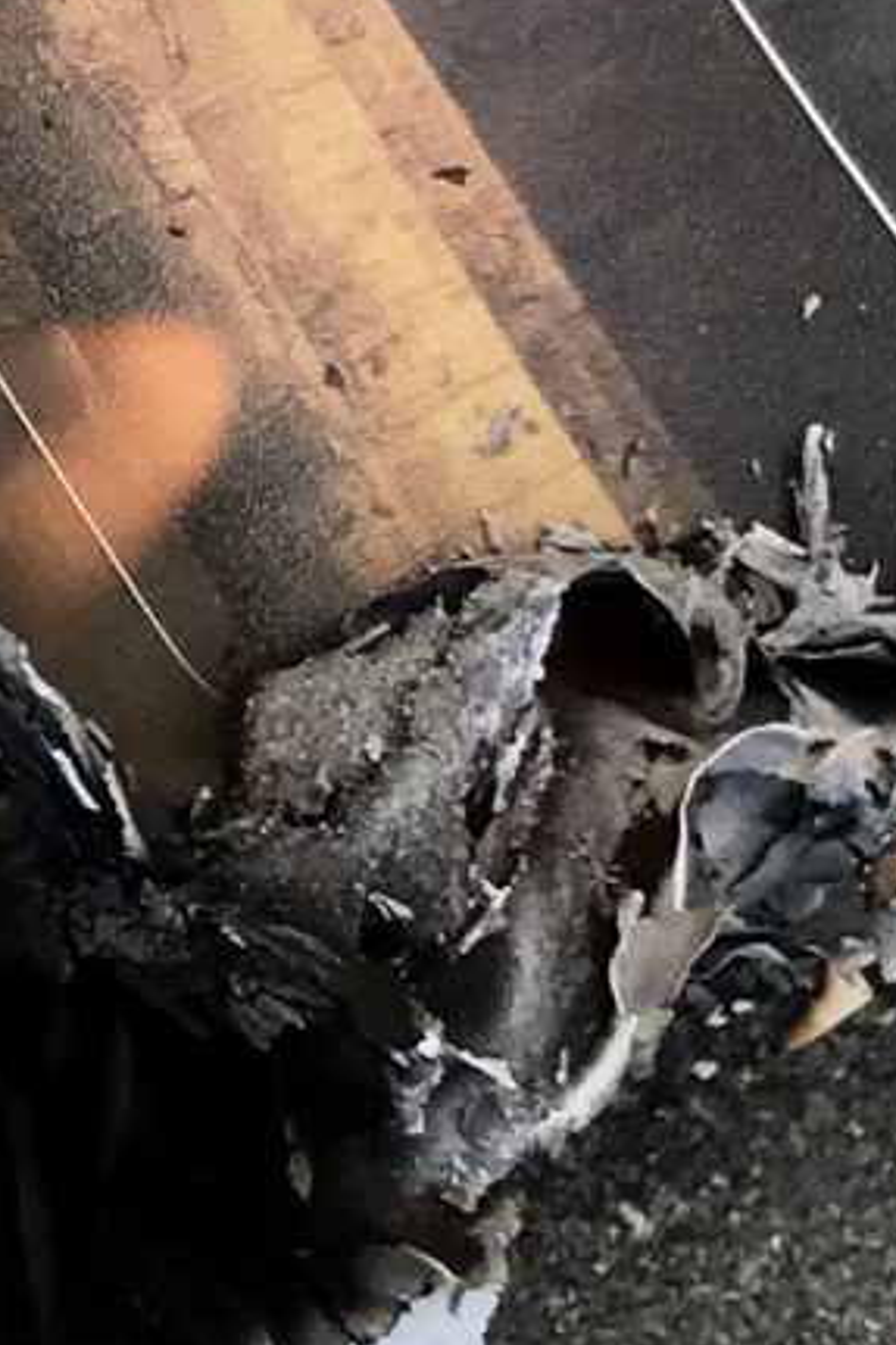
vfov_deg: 11.8
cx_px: -609
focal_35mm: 173
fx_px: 6463
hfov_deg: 7.7
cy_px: 109
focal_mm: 3.99
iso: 20
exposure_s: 1/437
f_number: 1.8
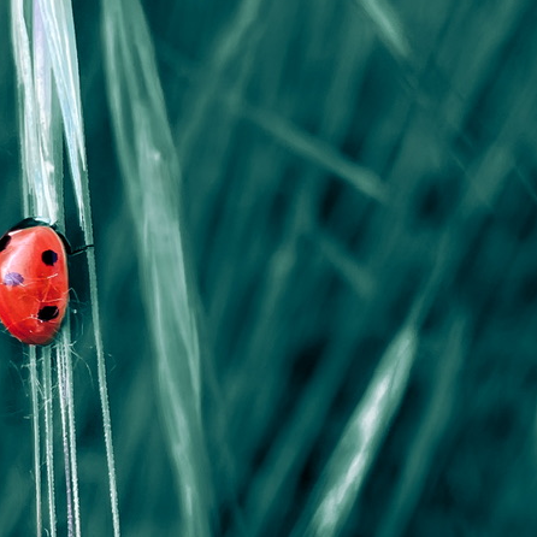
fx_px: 1158
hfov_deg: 26.0
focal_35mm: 66
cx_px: 208
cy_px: 99
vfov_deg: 25.6
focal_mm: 4.2
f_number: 1.6
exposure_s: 1/310
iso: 32
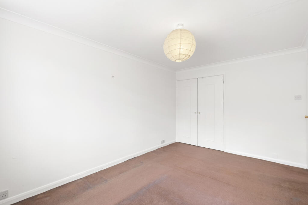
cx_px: 154
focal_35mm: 15
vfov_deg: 77.3
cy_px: 102
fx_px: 128
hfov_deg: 100.4
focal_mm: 10
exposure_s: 1/8
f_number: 8
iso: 640
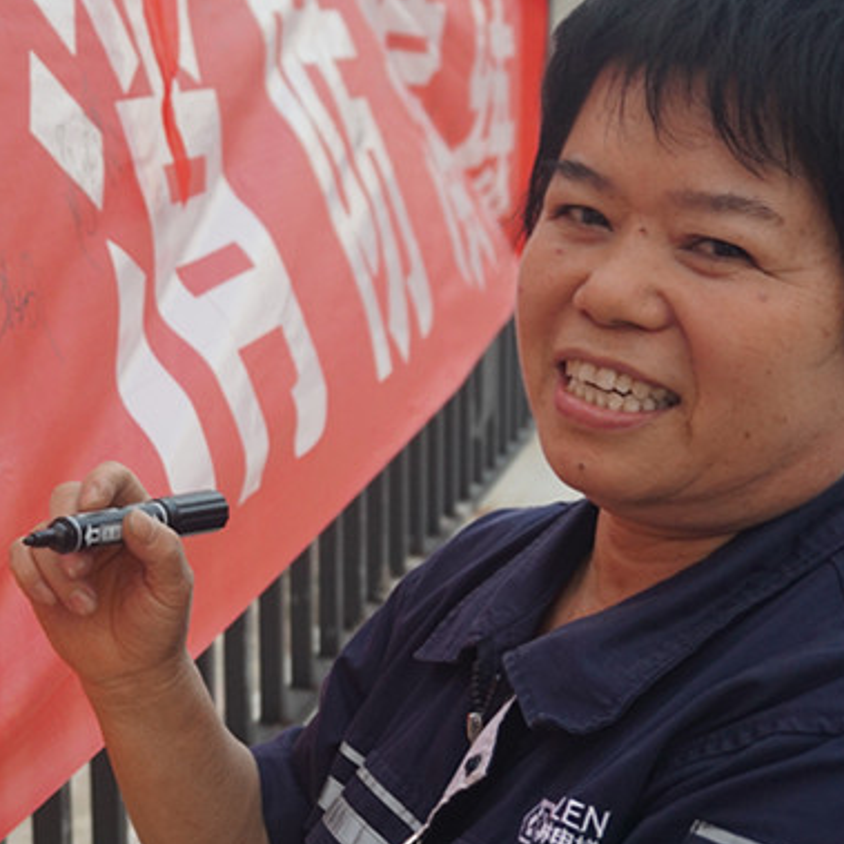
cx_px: 136
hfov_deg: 23.9
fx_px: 1955
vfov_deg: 24.4
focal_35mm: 71
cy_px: 382
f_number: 4.5
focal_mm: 27
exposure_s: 1/160
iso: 320
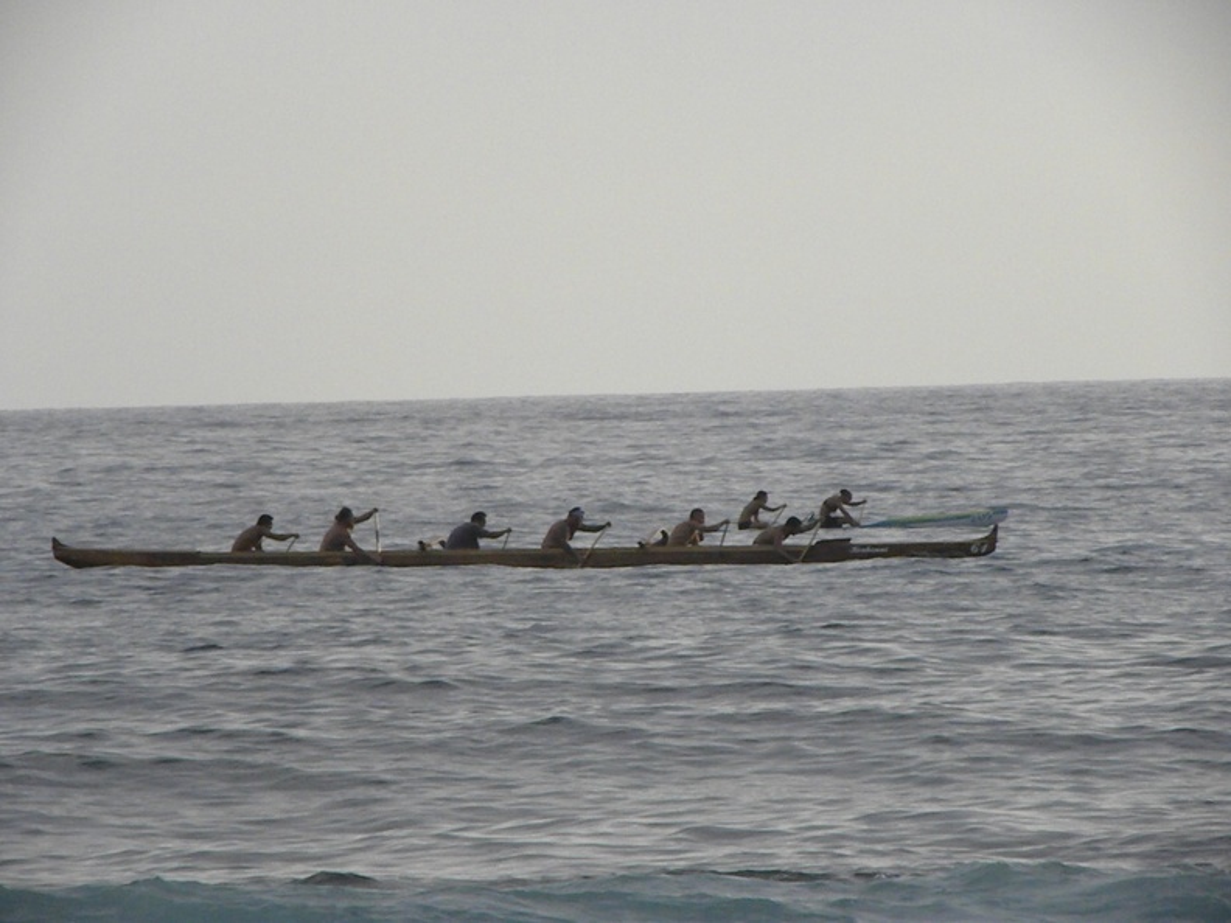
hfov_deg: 4.7
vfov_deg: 3.5
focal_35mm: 425
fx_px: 15114
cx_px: 616
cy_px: 462
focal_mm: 75.7
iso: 640
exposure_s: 1/576
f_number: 8
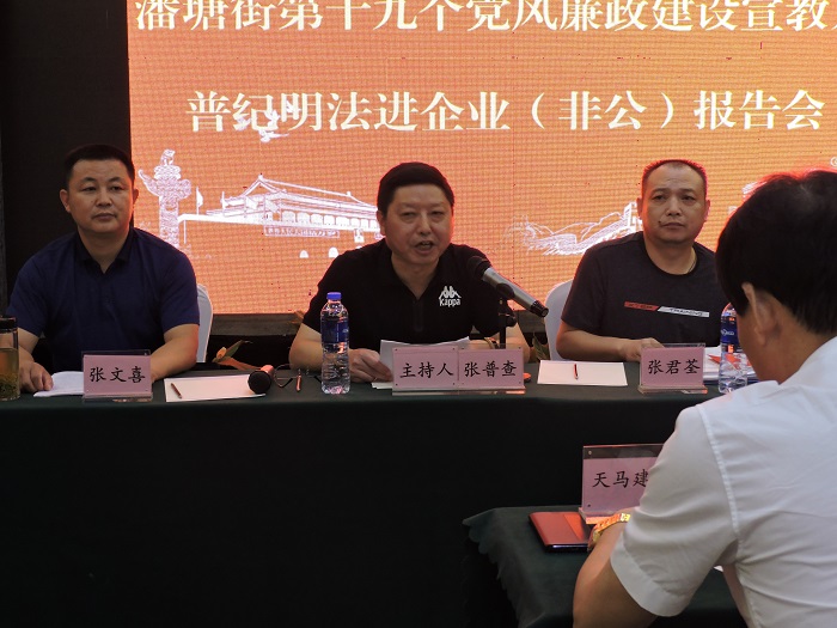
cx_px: 418
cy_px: 314
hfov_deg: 38.2
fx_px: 1209
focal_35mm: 50
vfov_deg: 29.1
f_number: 3.6
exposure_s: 1/15
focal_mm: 8.9
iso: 400
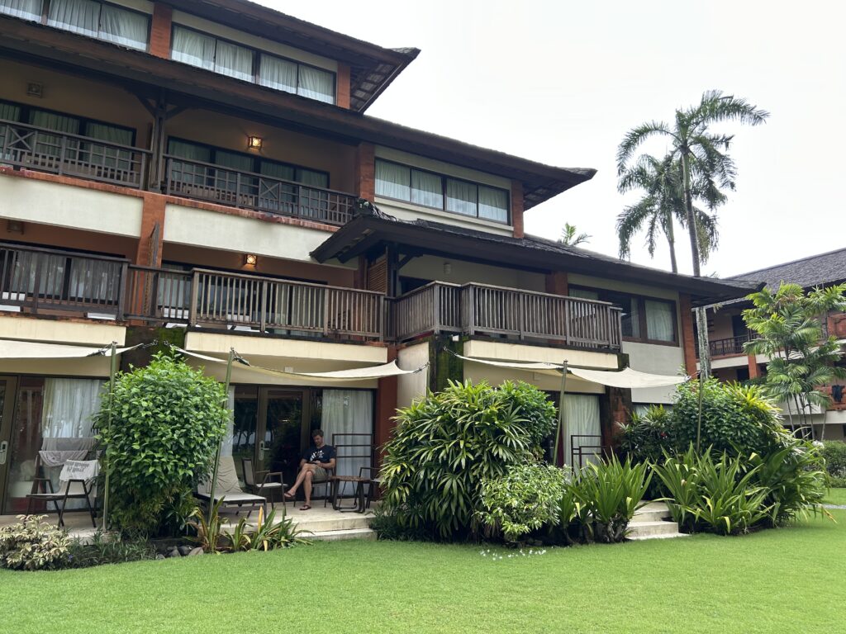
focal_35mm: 26
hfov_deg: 67.3
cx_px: 423
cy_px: 317
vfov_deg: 53.1
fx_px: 635
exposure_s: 1/166
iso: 40
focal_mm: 5.7
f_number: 1.5
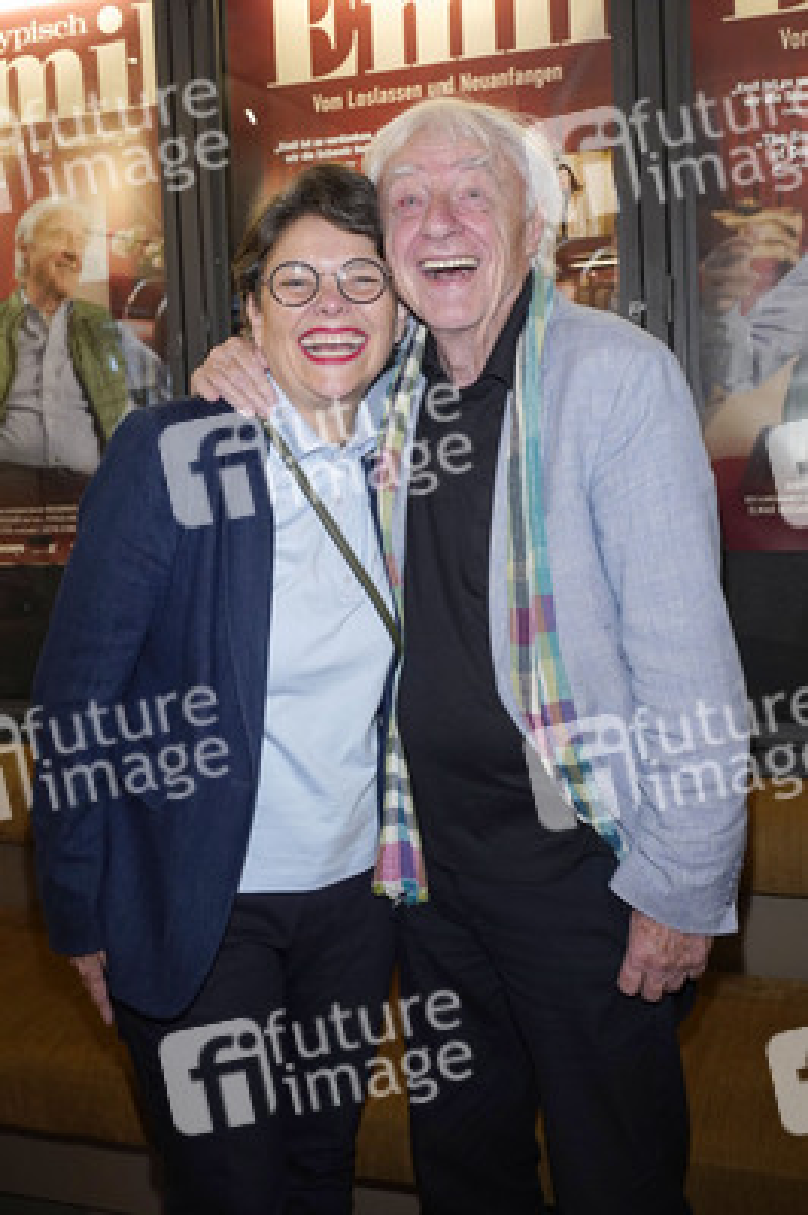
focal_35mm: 36
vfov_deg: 53.2
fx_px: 1214
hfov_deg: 36.8
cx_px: 404
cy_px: 608
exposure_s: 1/100
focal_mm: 36
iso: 2000
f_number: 5.6
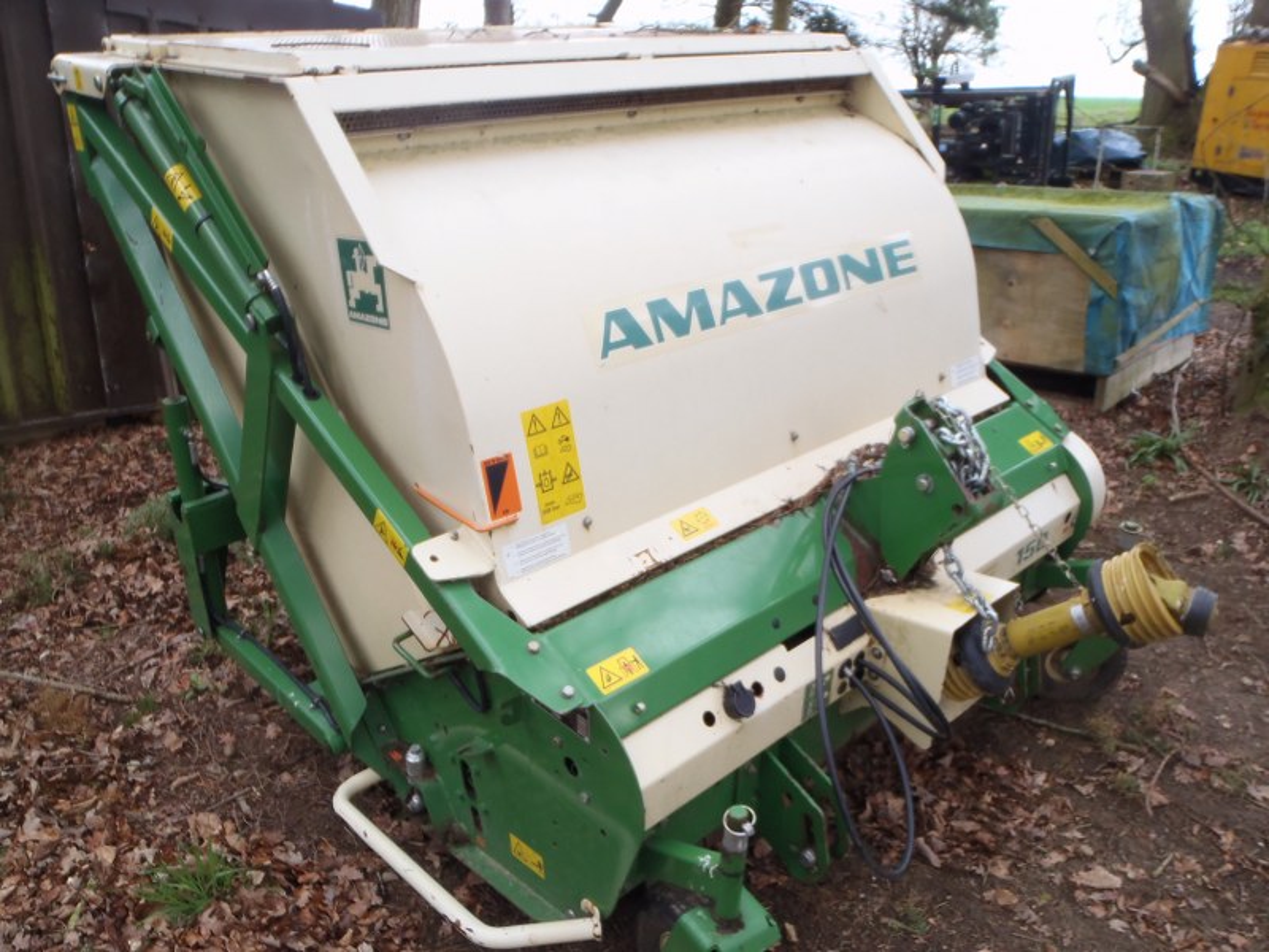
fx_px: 1026
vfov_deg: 49.7
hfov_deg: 63.4
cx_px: 634
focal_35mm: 28
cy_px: 476
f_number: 3.5
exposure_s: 1/60
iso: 64
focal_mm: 5
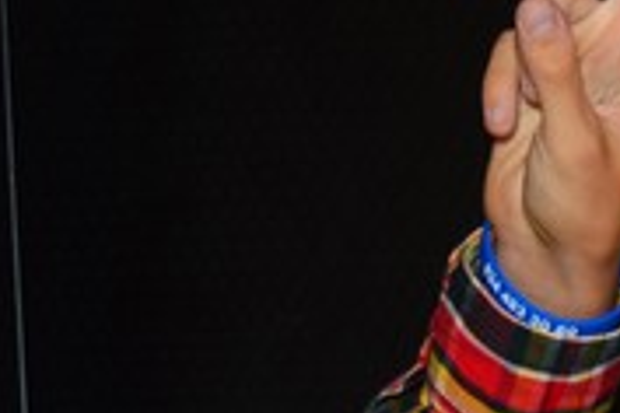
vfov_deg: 6.6
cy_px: 852
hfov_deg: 9.8
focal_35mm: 200
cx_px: 1121
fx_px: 3442
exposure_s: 1/60
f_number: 3.8
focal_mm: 23
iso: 100
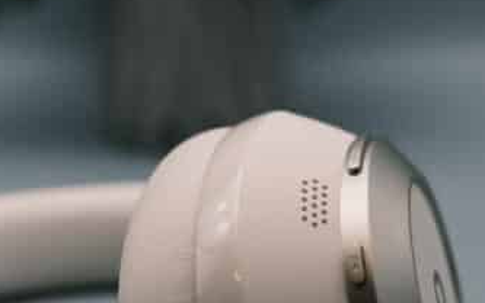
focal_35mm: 80
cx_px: 277
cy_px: 168
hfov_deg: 25.8
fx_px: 1057
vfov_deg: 16.3
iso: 500
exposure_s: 1/300
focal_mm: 44.5
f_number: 6.4
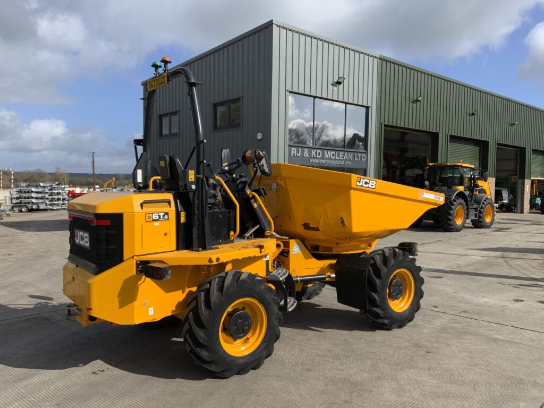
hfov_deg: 61.7
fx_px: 456
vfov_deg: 48.2
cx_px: 272
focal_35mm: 29
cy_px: 204
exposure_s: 1/1984
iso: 16
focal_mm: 3
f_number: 1.8
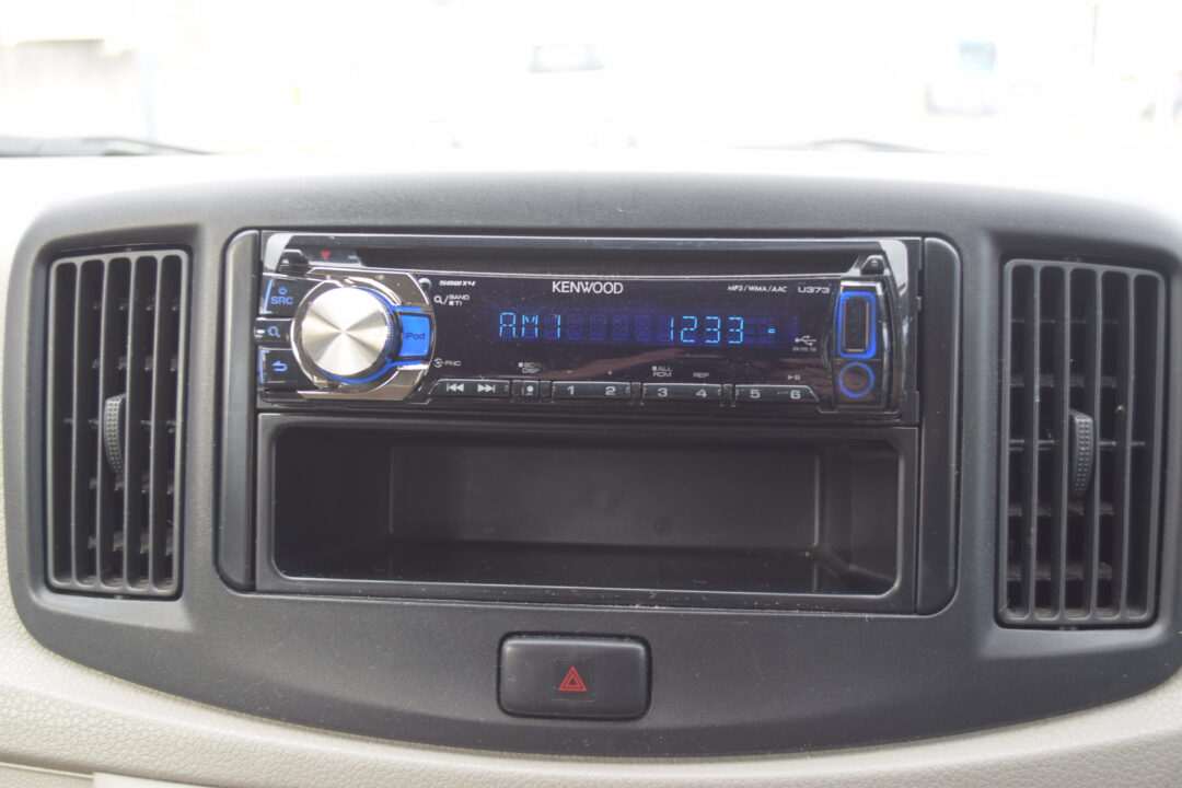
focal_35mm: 39
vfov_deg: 34.2
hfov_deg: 49.6
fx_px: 1280
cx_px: 591
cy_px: 394
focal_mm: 26
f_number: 4.2
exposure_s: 1/100
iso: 400
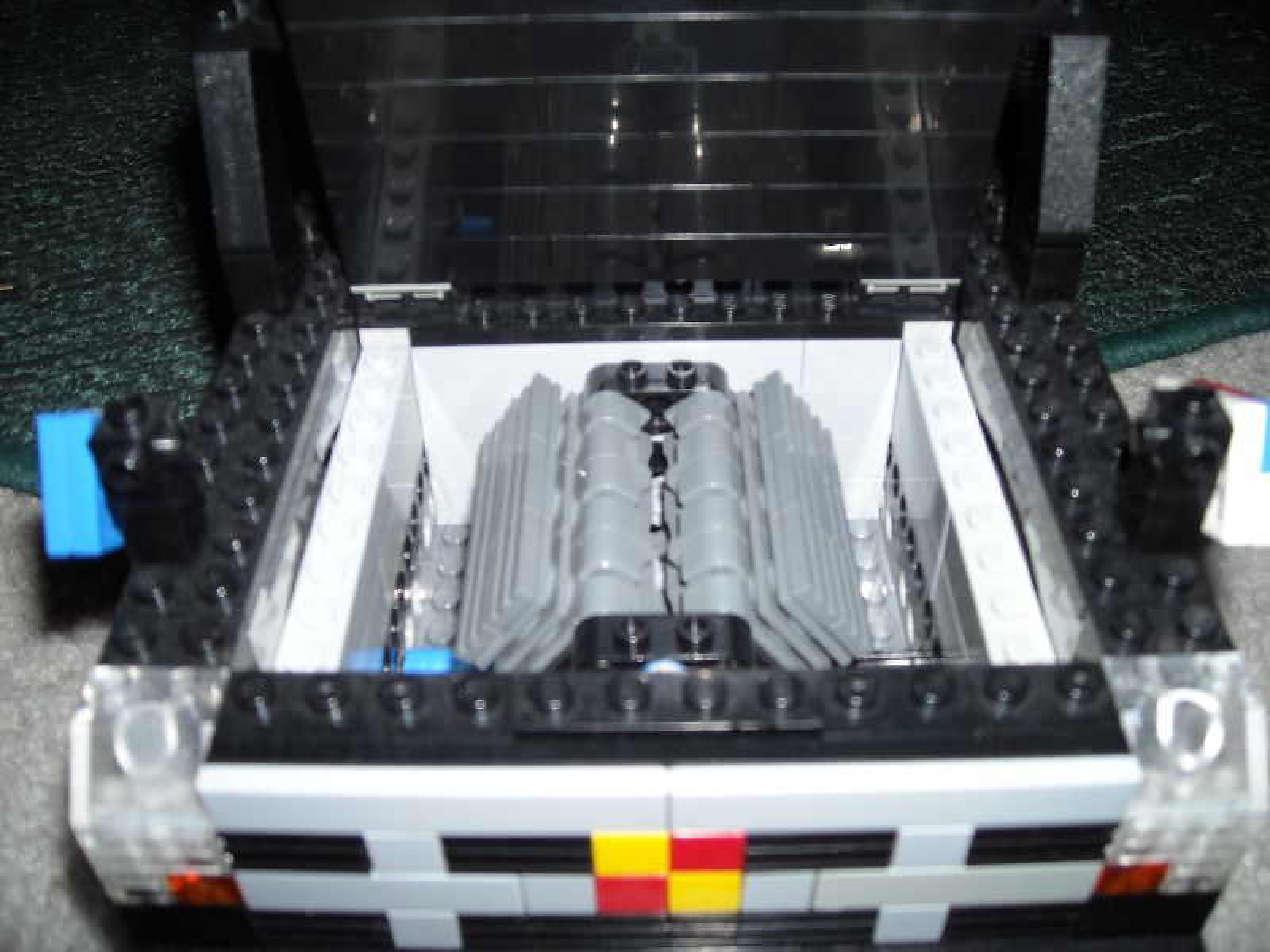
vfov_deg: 40.7
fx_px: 1284
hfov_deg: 52.6
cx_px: 635
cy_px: 476
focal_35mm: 35
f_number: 2.8
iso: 64
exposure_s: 1/60
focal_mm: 5.7
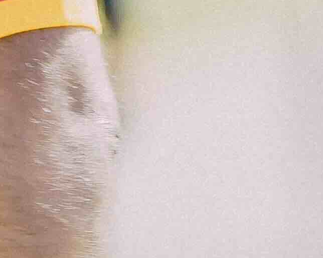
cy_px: -94
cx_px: -606
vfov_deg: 0.4
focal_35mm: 4335
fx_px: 41434
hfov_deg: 0.4
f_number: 6.3
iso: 250
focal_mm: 496
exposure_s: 1/250
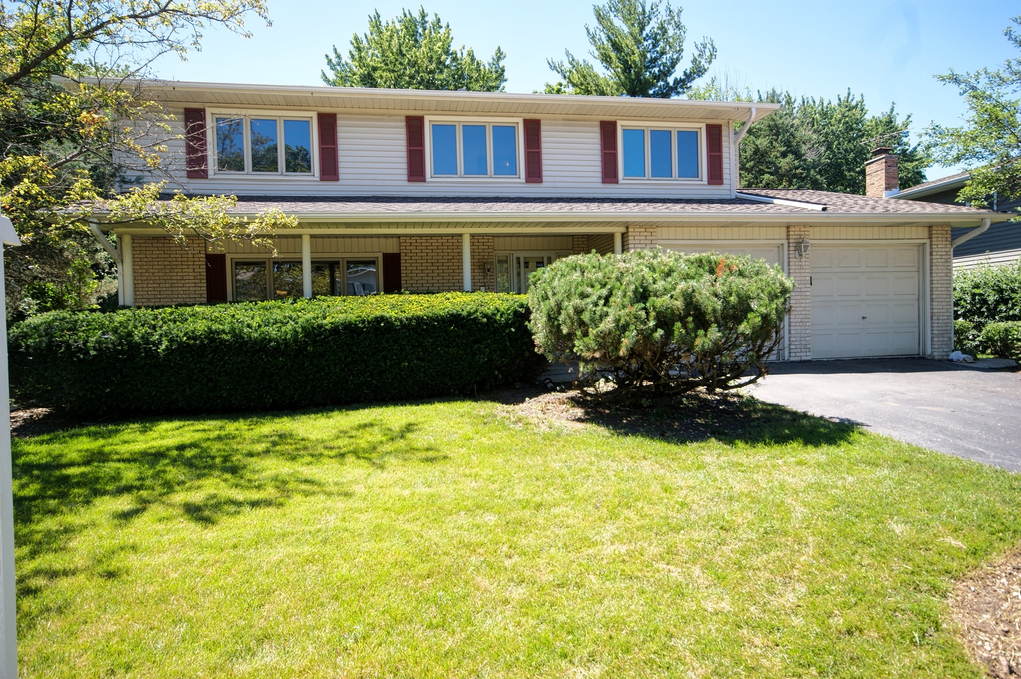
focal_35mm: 22
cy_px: 340
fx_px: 638
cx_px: 510
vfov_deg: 56.1
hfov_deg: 77.4
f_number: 8
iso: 100
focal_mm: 15
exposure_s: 1/50
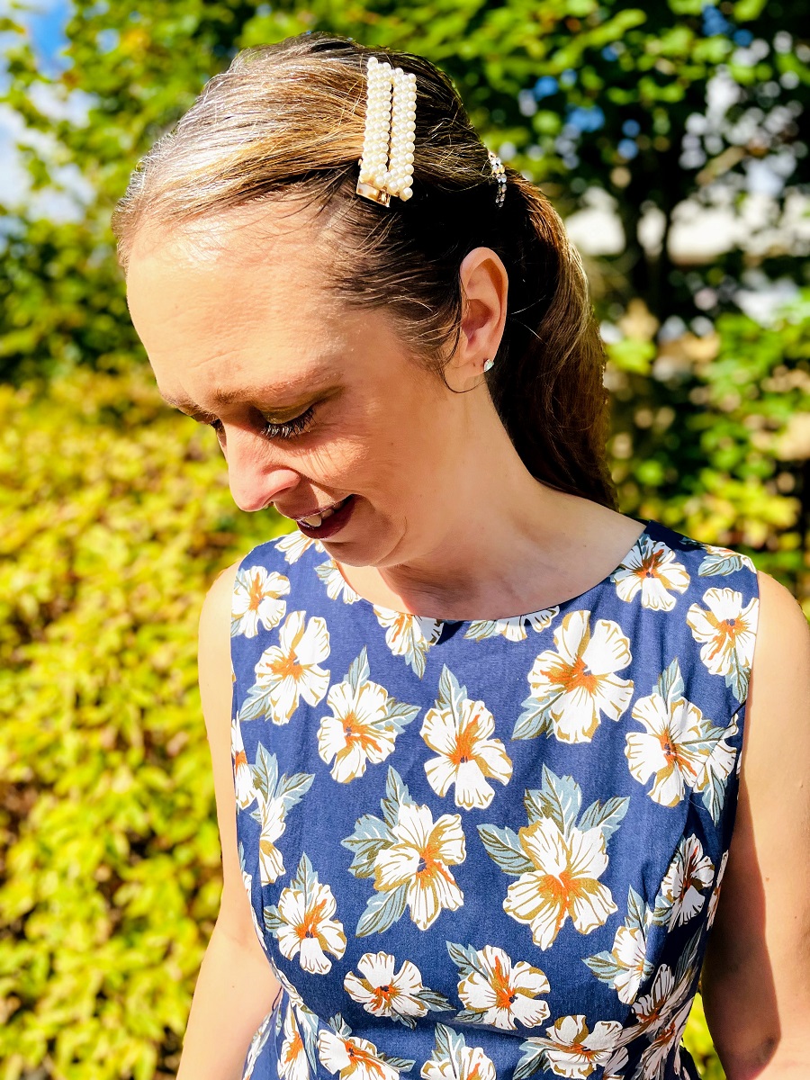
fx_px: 811
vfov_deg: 67.3
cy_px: 540
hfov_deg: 53.1
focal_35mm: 26
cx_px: 405
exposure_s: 1/2959
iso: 32
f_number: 1.6
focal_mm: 4.2
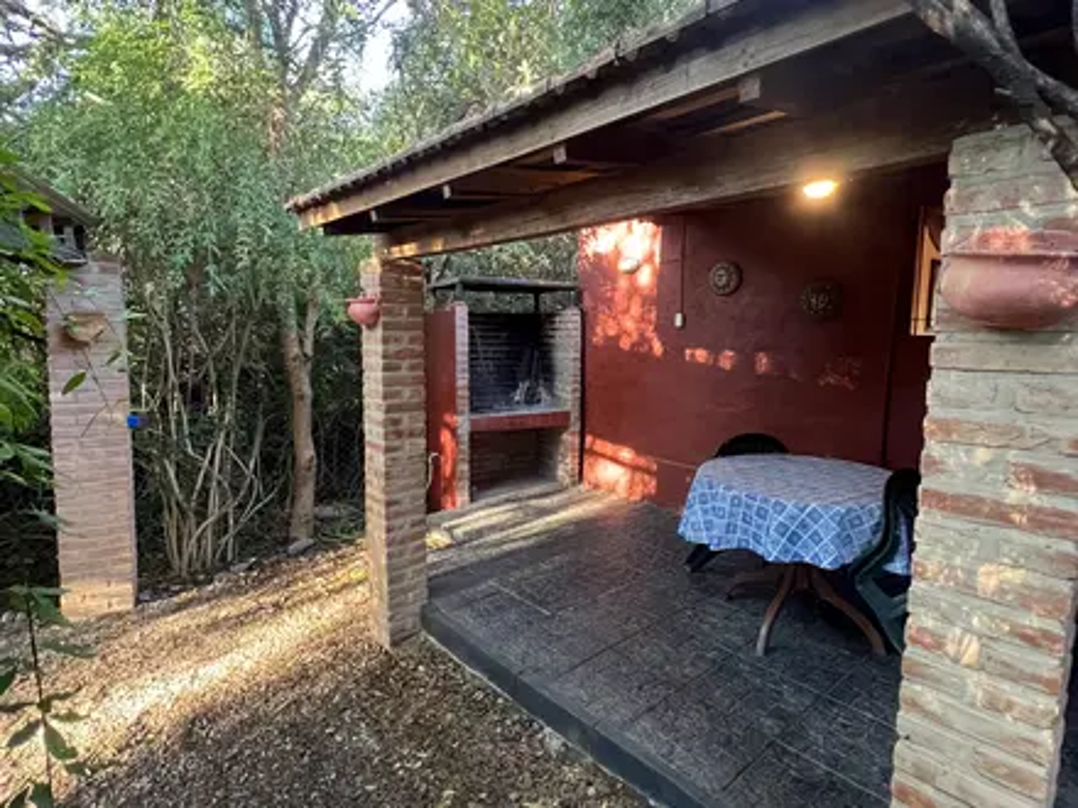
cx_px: 539
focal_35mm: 13
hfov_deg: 106.2
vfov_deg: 89.9
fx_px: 405
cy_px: 404
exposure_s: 1/60
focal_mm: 1.57
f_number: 1.8
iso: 640
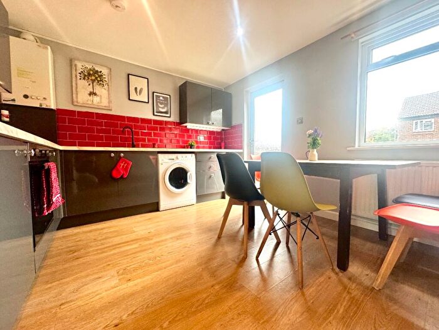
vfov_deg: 85.7
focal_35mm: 14
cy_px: 165
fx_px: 178
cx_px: 220
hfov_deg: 102.1
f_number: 2.2
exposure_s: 1/100
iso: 200
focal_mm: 2.22
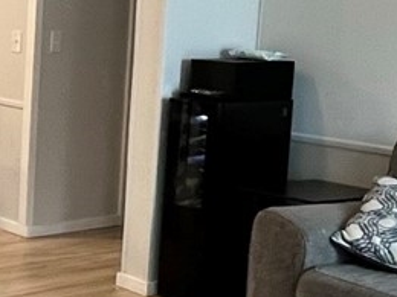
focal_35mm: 80
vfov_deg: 18.4
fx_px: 917
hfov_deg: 20.8
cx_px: -197
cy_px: 110
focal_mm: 1.57
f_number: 1.8
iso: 200
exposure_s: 1/99
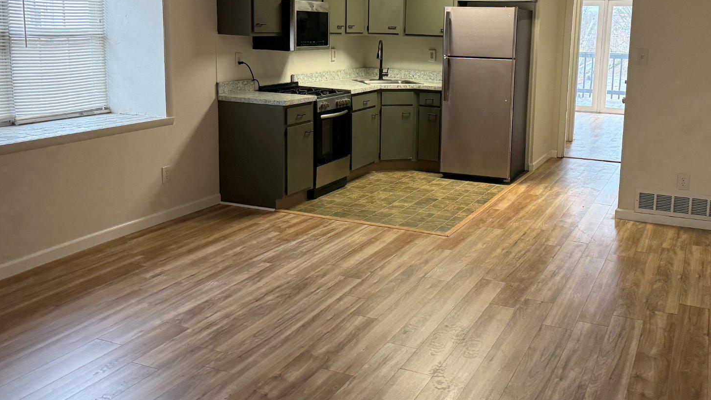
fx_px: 698
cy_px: 136
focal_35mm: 37
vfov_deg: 31.8
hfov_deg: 53.7
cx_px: 424
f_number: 1.78
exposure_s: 1/120
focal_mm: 6.76
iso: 250
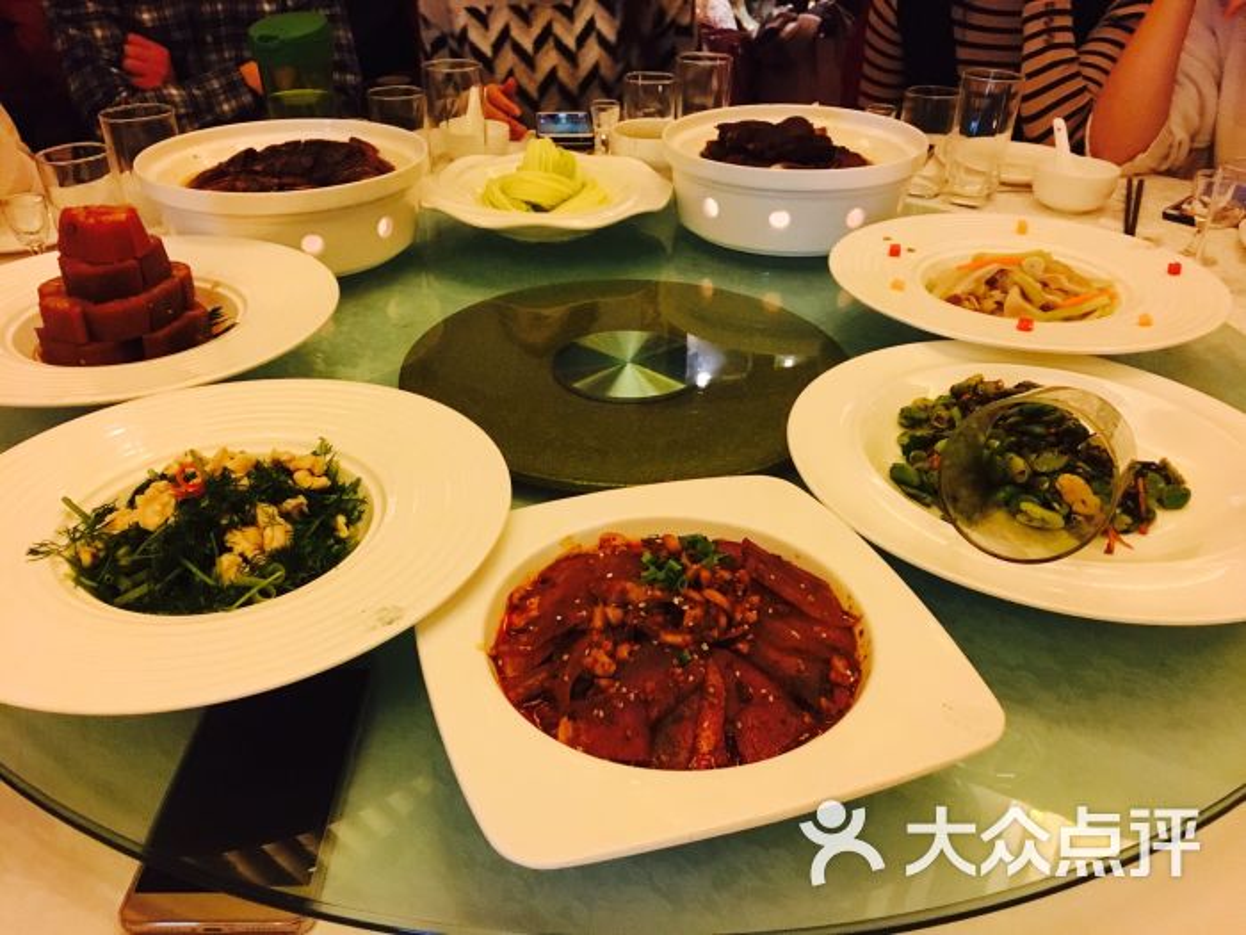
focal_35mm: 29
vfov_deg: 48.2
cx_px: 623
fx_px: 1044
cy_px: 468
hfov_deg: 61.7
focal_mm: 4.15
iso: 320
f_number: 2.2
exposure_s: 1/17
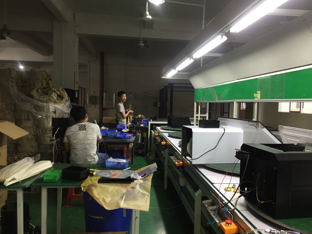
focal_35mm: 29
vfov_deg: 48.2
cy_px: 117
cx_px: 156
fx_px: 261
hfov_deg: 61.7
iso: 64
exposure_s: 1/17
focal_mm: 4.15
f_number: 2.2
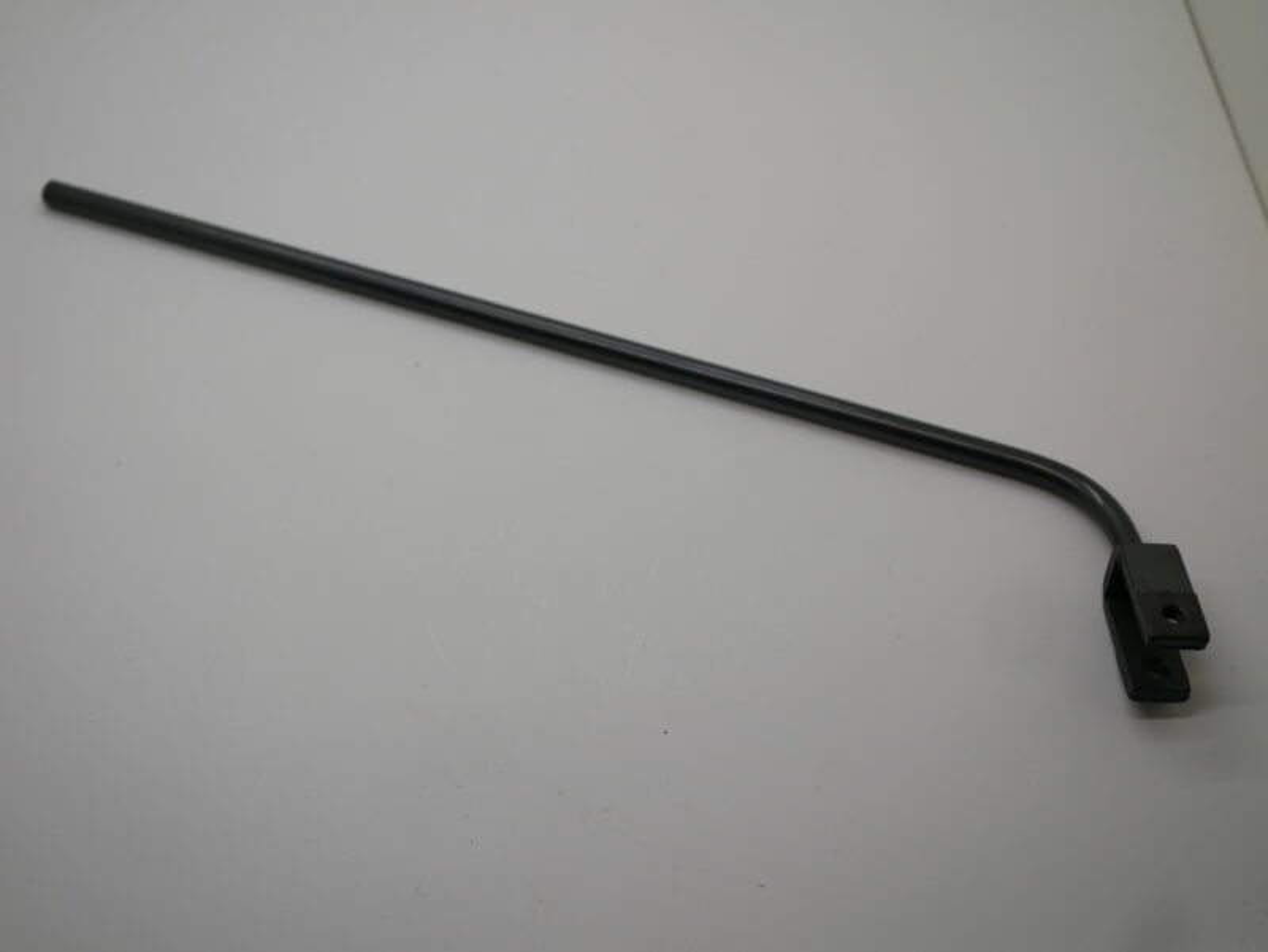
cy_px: 476
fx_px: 2199
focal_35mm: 60
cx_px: 634
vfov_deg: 24.4
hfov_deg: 32.2
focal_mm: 30
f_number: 4
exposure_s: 1/200
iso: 200
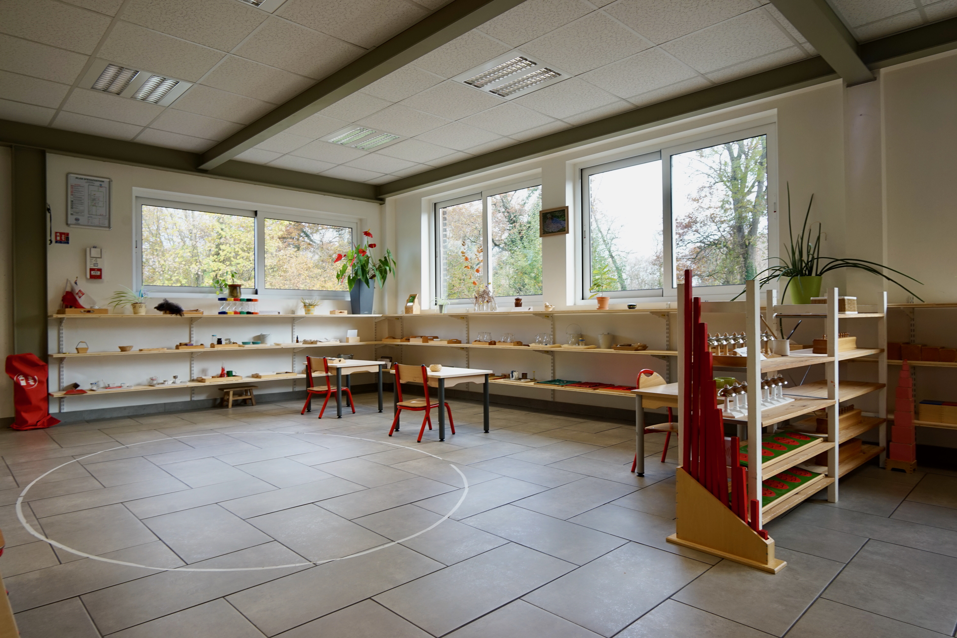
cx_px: 478
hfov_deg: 81.2
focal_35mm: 21
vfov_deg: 59.5
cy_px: 319
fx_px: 558
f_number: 8
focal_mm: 21
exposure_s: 1/15
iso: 200
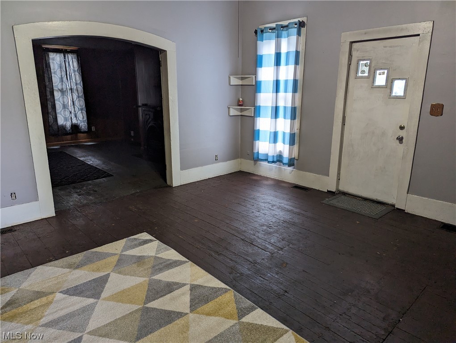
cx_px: 228
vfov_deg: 56.9
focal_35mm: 24
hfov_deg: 71.5
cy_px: 172
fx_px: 316
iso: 109
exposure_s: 1/40
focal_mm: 6.81
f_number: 1.85
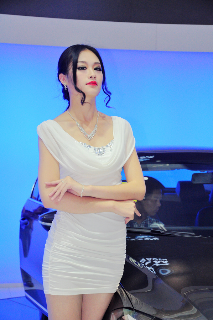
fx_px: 694
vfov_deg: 26.0
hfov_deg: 17.5
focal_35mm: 78
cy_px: 160
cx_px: 106
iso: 640
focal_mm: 52
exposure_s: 1/100
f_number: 5.6
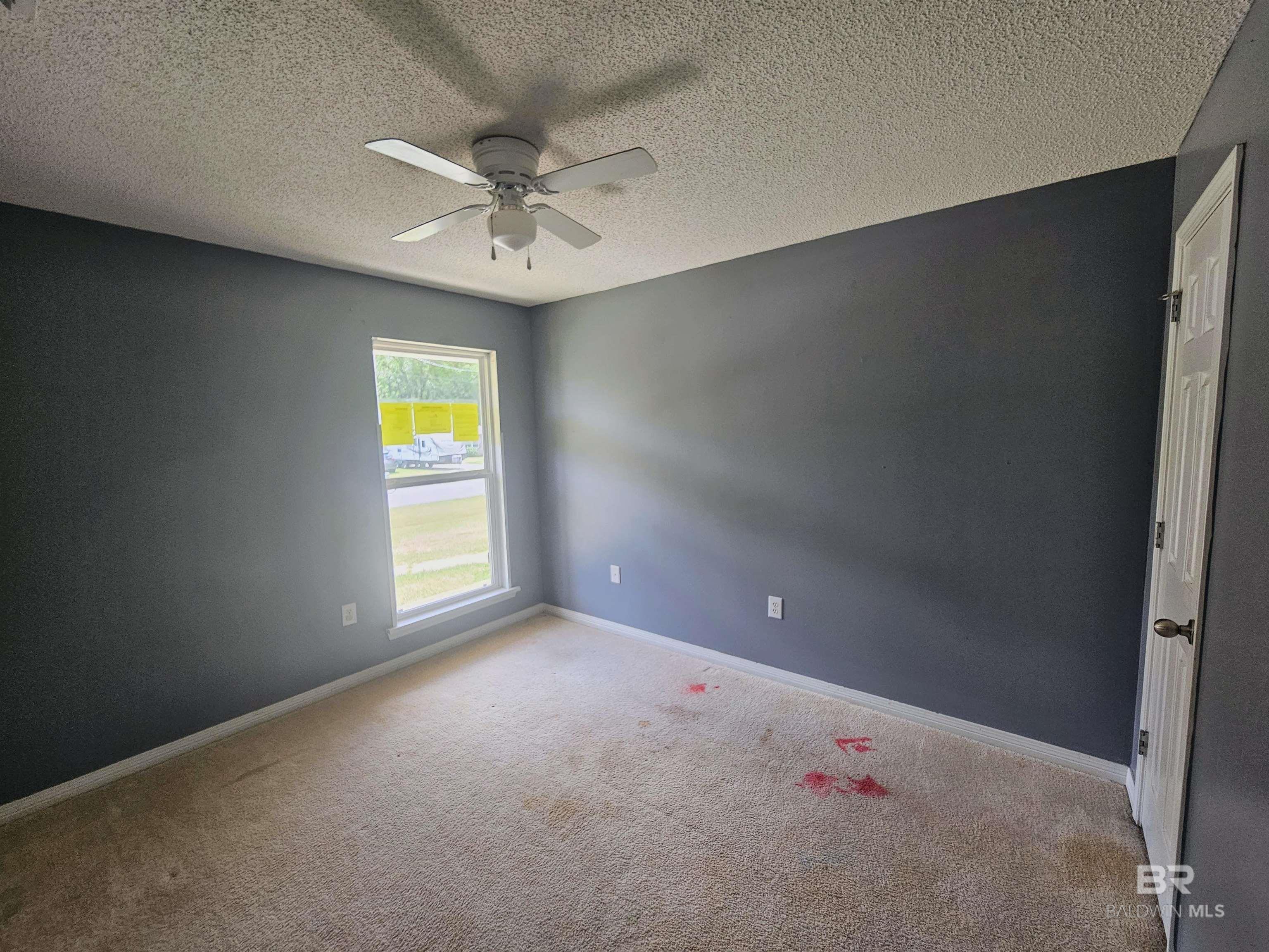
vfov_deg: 89.9
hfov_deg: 106.2
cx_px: 634
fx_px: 477
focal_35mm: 13
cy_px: 476
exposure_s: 1/60
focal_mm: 2.2
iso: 64
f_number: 2.2
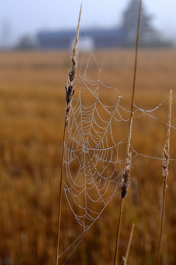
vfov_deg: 22.5
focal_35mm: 91
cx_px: 85
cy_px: 136
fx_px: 667
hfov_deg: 15.0
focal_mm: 55
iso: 100
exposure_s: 1/125
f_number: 8
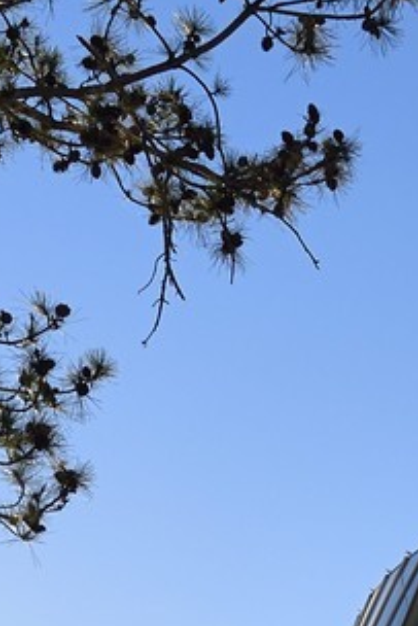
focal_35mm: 184
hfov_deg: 7.1
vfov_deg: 10.0
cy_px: 1404
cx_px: 965
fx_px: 3201
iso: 200
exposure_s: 1/250
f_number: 11
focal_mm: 35
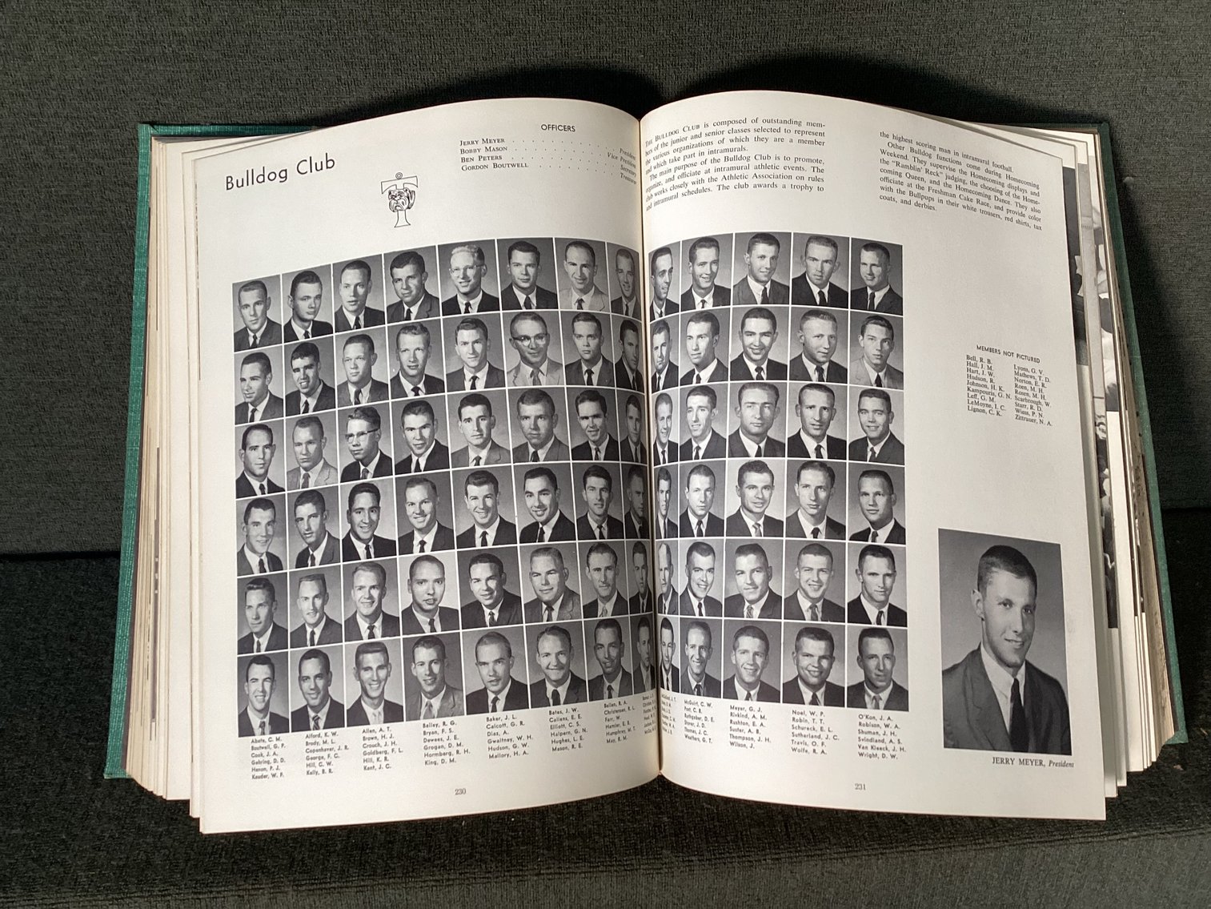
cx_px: 606
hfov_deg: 58.3
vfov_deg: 45.4
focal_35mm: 31
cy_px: 454
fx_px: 1085
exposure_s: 1/60
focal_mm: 3.3
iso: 100
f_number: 2.4
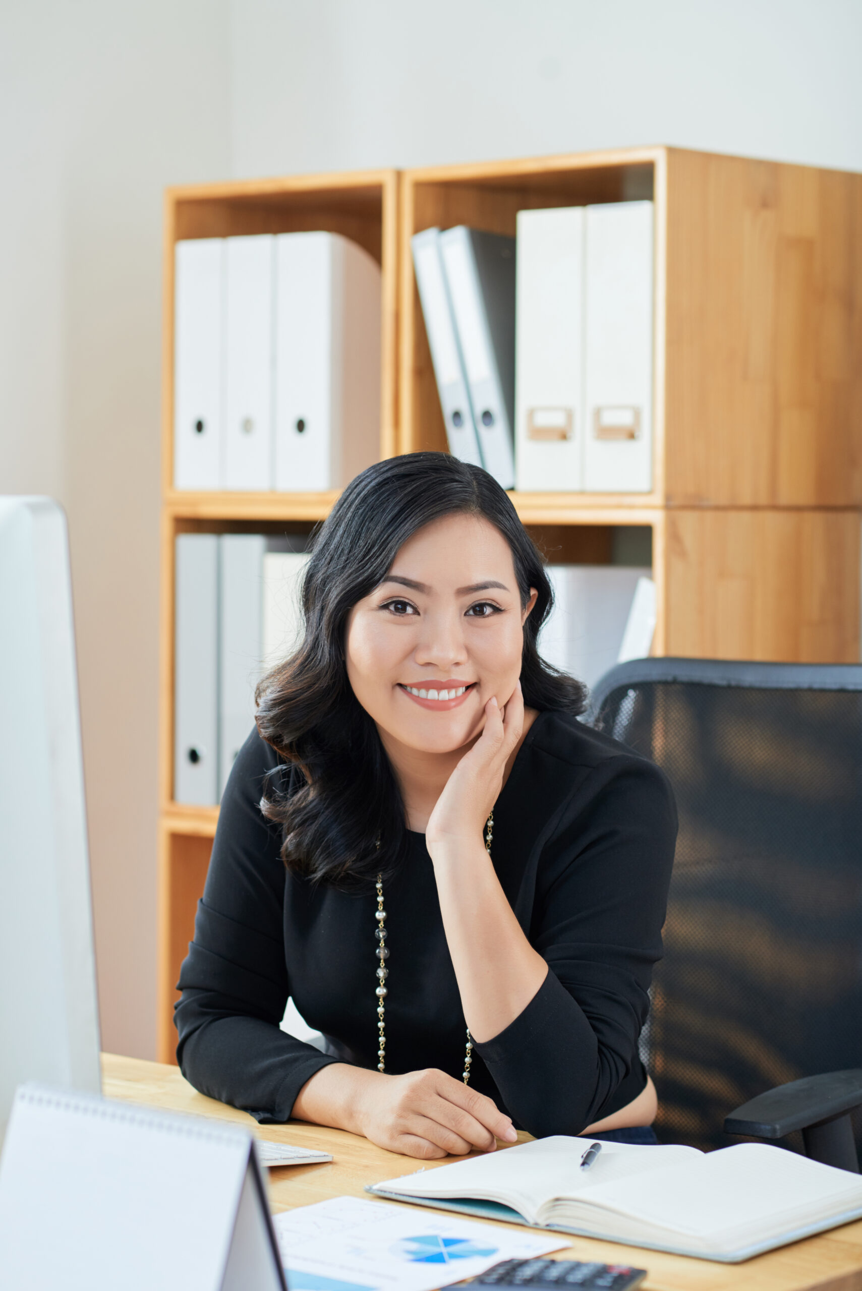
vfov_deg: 23.9
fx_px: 3050
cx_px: 431
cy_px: 646
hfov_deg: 16.1
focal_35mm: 85
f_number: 4
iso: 250
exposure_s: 1/250
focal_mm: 85
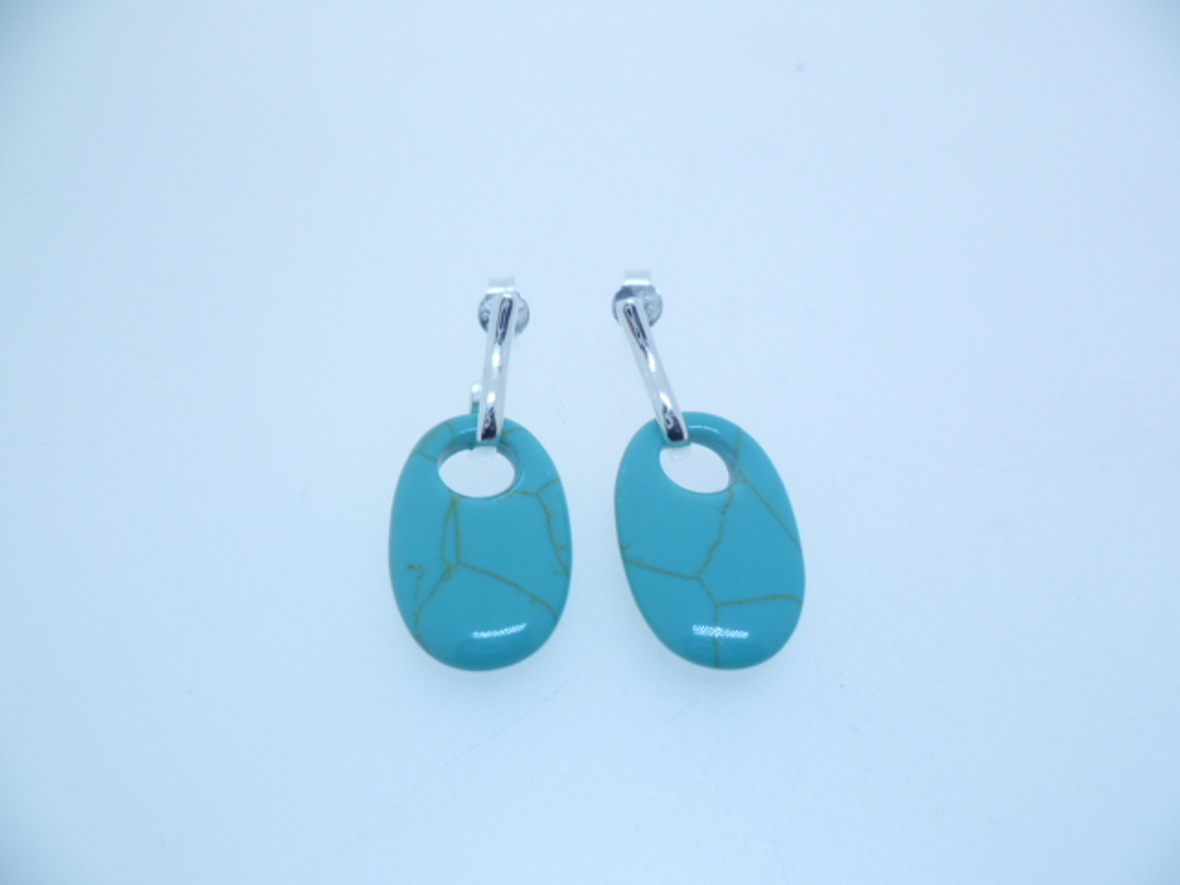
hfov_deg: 63.4
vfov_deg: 49.7
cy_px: 442
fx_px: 954
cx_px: 590
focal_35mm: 28
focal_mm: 5
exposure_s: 1/160
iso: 80
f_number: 2.8
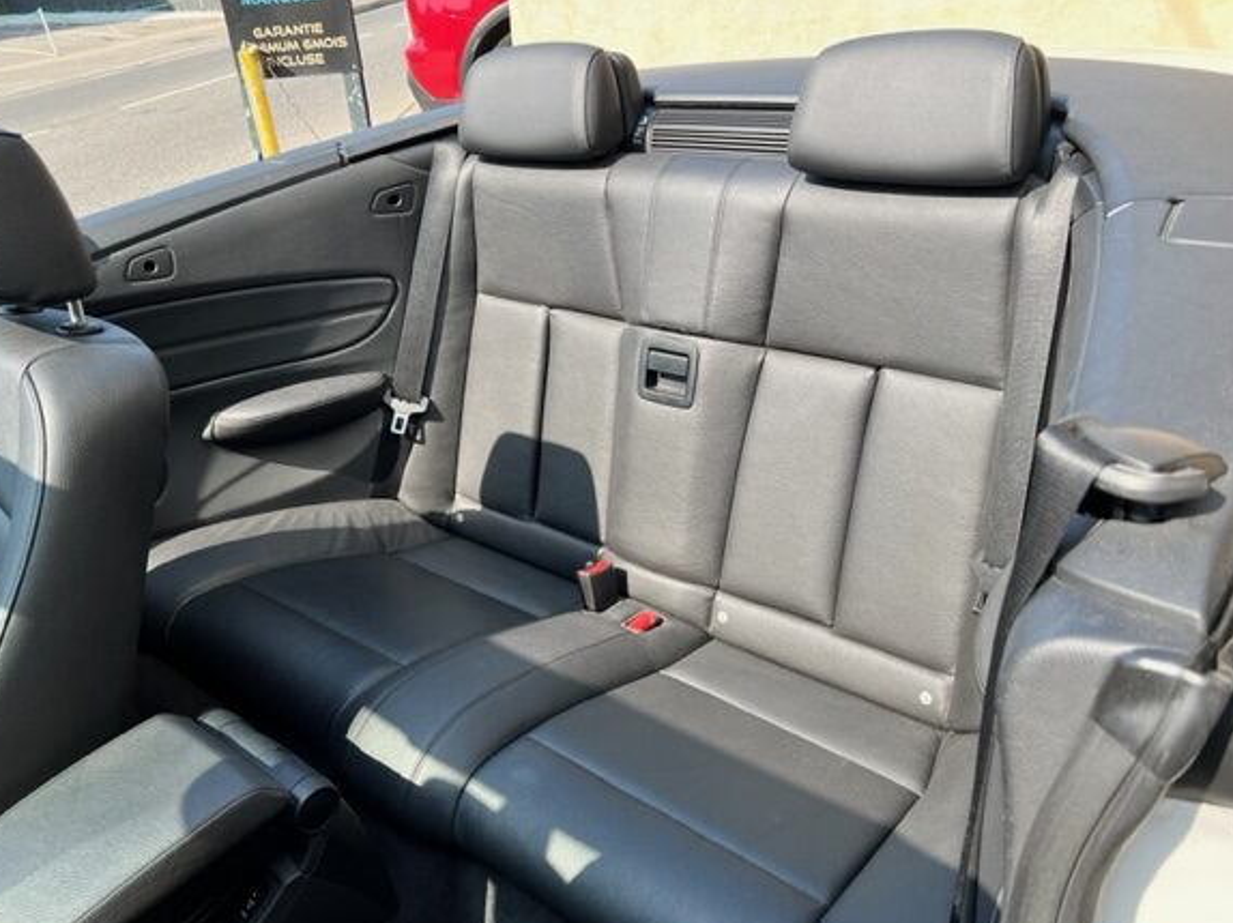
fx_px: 1033
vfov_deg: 48.1
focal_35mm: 29
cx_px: 552
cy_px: 509
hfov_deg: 61.5
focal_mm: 5.7
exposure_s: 1/814
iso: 50
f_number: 1.5
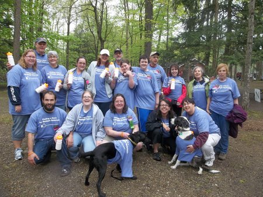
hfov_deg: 65.4
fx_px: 205
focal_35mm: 27
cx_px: 132
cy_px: 98
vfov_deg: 51.2
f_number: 3.5
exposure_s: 1/50
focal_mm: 4.9
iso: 80
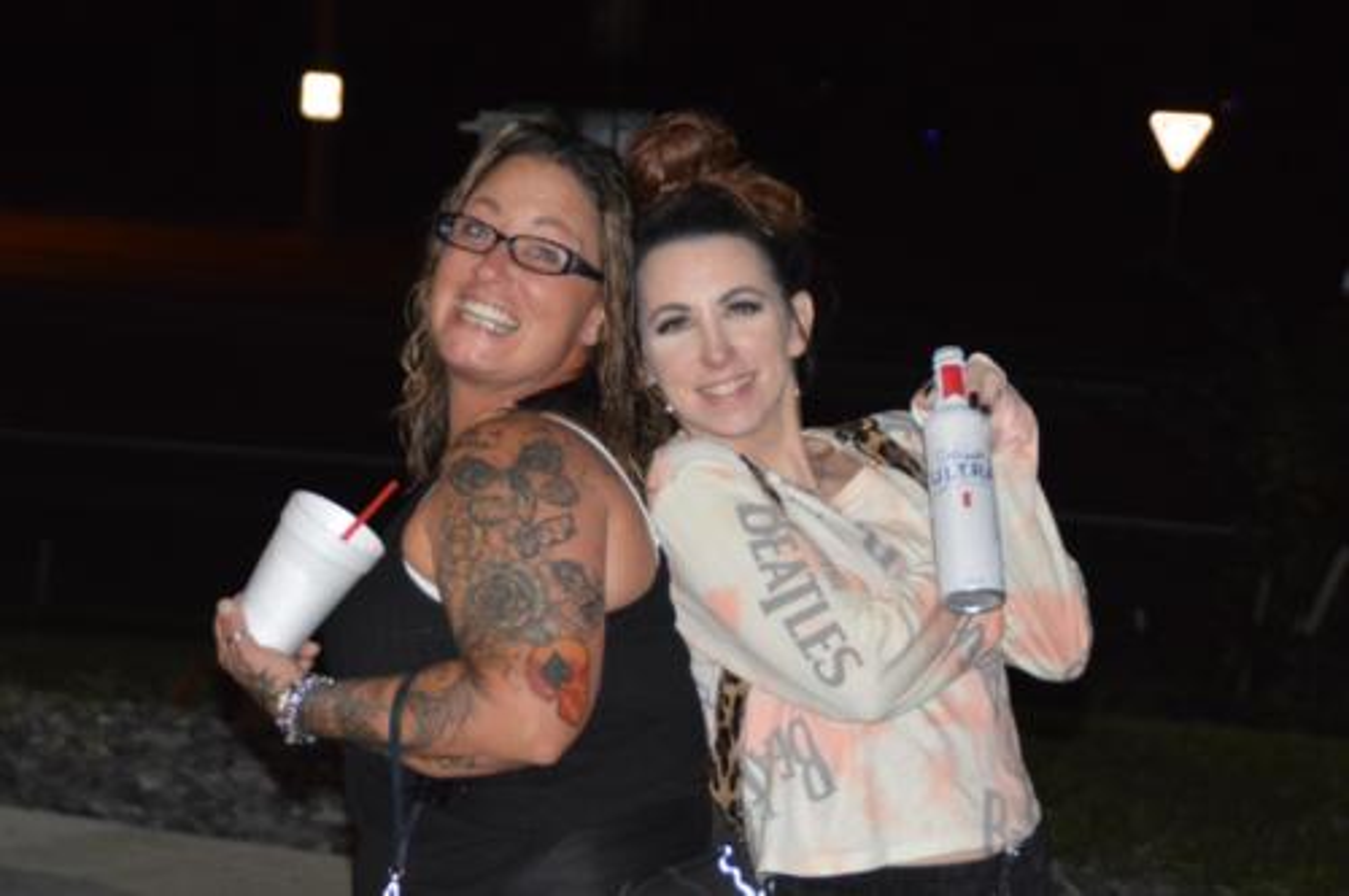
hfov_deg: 14.4
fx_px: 5333
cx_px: 674
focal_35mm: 142
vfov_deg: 9.6
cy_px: 448
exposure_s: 1/60
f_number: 5.6
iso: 3200
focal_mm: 95
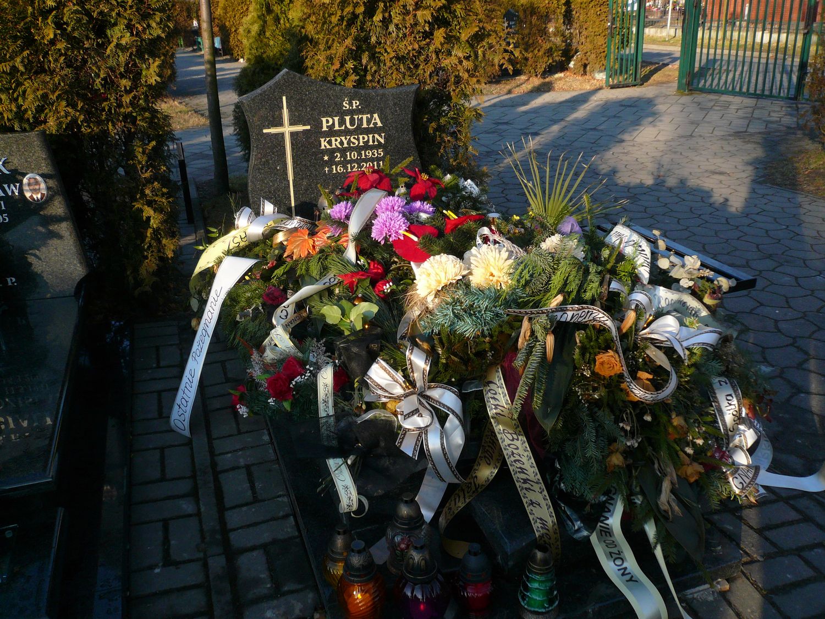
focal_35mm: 30
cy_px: 310
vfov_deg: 46.8
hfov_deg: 60.0
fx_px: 715
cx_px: 412
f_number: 2.9
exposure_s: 1/400
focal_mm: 4.9
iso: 100
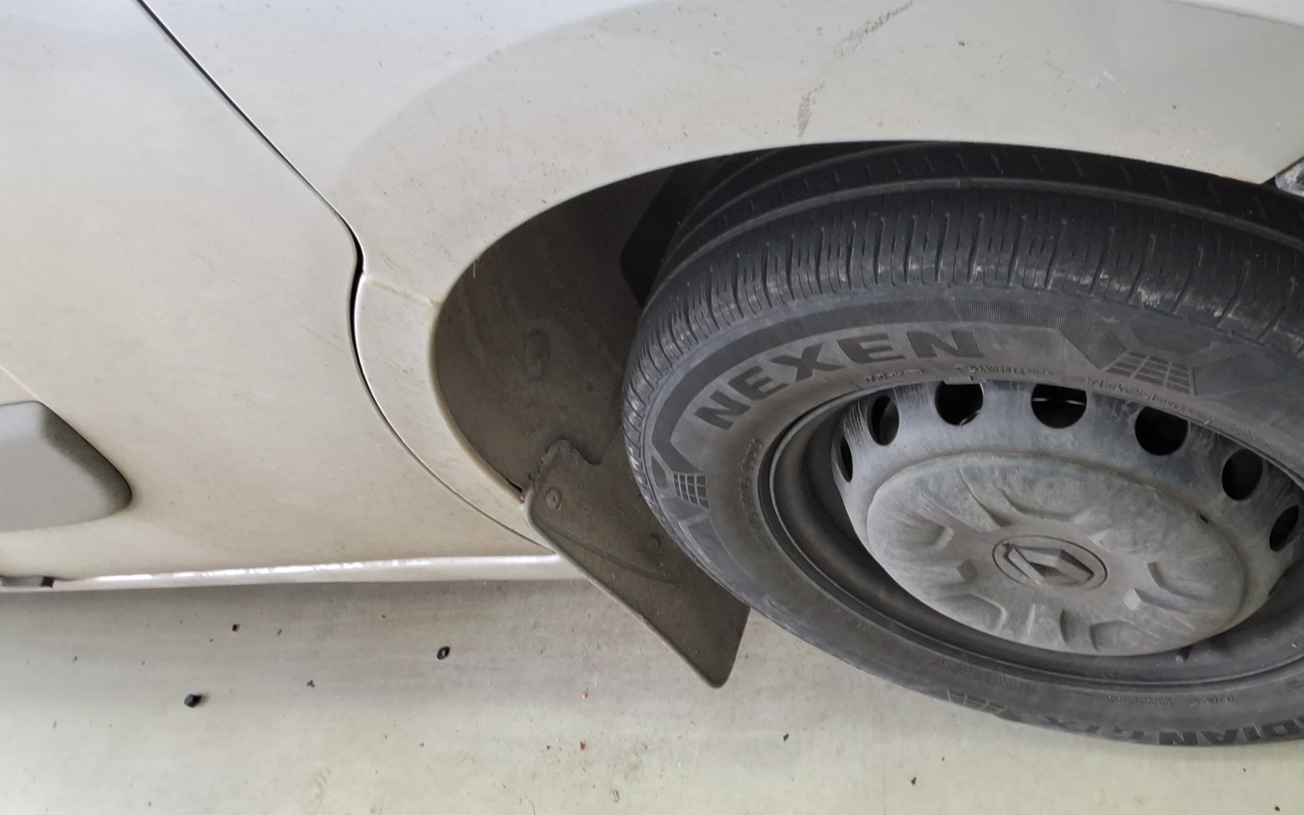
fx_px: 1564
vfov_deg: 29.2
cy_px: 387
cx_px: 888
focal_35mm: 44
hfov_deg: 44.5
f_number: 1.9
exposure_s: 1/40
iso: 55
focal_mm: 2.91
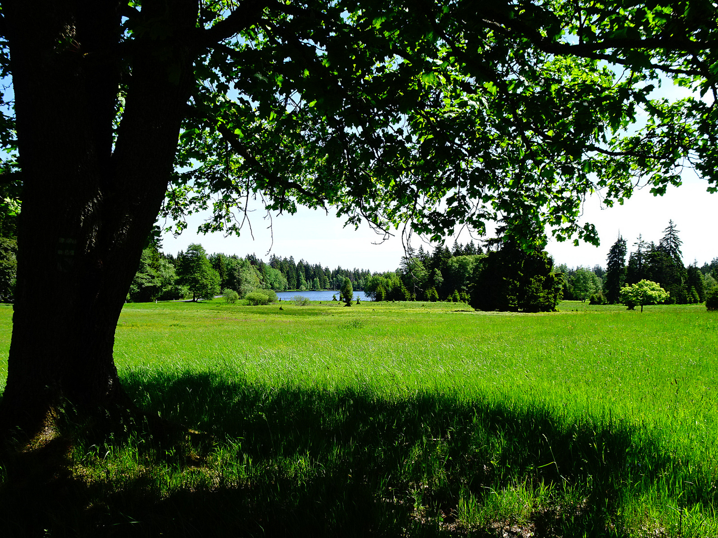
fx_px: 602
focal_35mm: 29
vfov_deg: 48.2
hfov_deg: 61.7
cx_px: 359
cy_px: 269
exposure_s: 1/400
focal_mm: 4.92
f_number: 3.5
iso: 80
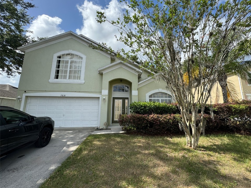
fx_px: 109
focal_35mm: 15
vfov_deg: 81.7
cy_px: 91
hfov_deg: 98.0
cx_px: 134
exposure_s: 1/1063
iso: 40
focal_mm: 2.22
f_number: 2.2
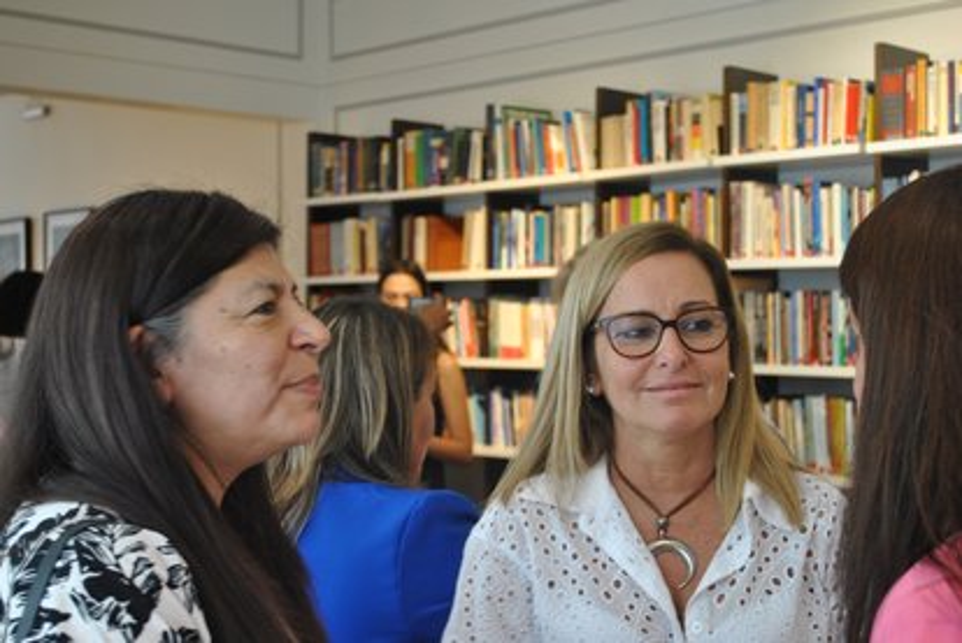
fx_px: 1404
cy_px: 322
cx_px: 481
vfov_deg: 25.8
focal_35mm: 52
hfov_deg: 37.8
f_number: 5
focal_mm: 35
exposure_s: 1/25
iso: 400
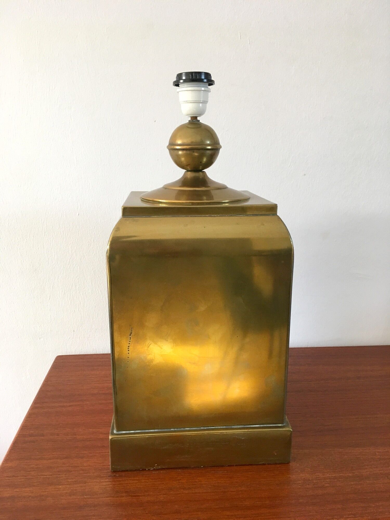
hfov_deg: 48.2
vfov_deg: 61.7
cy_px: 260
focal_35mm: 29
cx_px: 195
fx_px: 436
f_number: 2.2
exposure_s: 1/33
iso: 64
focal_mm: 4.15
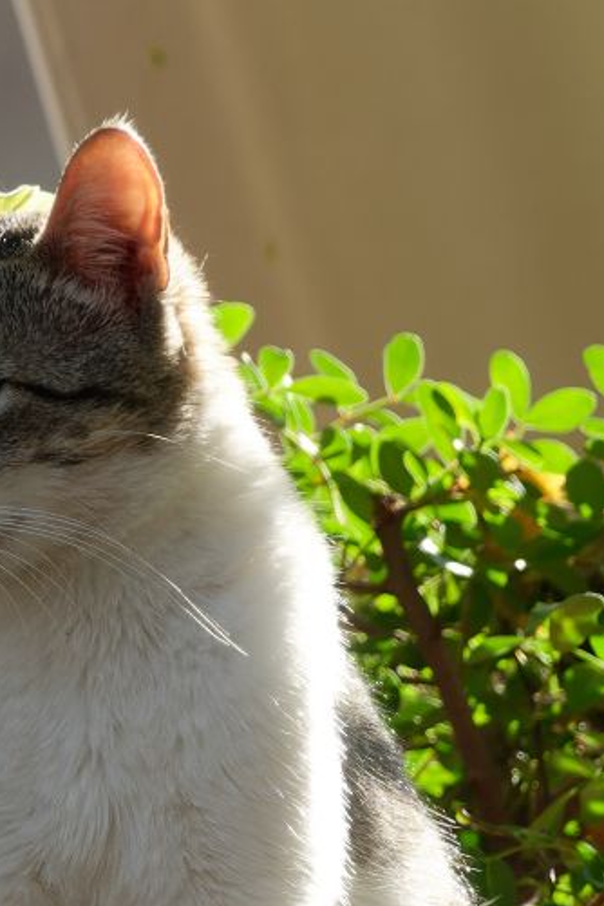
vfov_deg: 2.5
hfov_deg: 1.7
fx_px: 20560
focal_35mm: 817
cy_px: 344
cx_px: -133
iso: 160
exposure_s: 1/200
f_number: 4.5
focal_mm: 72
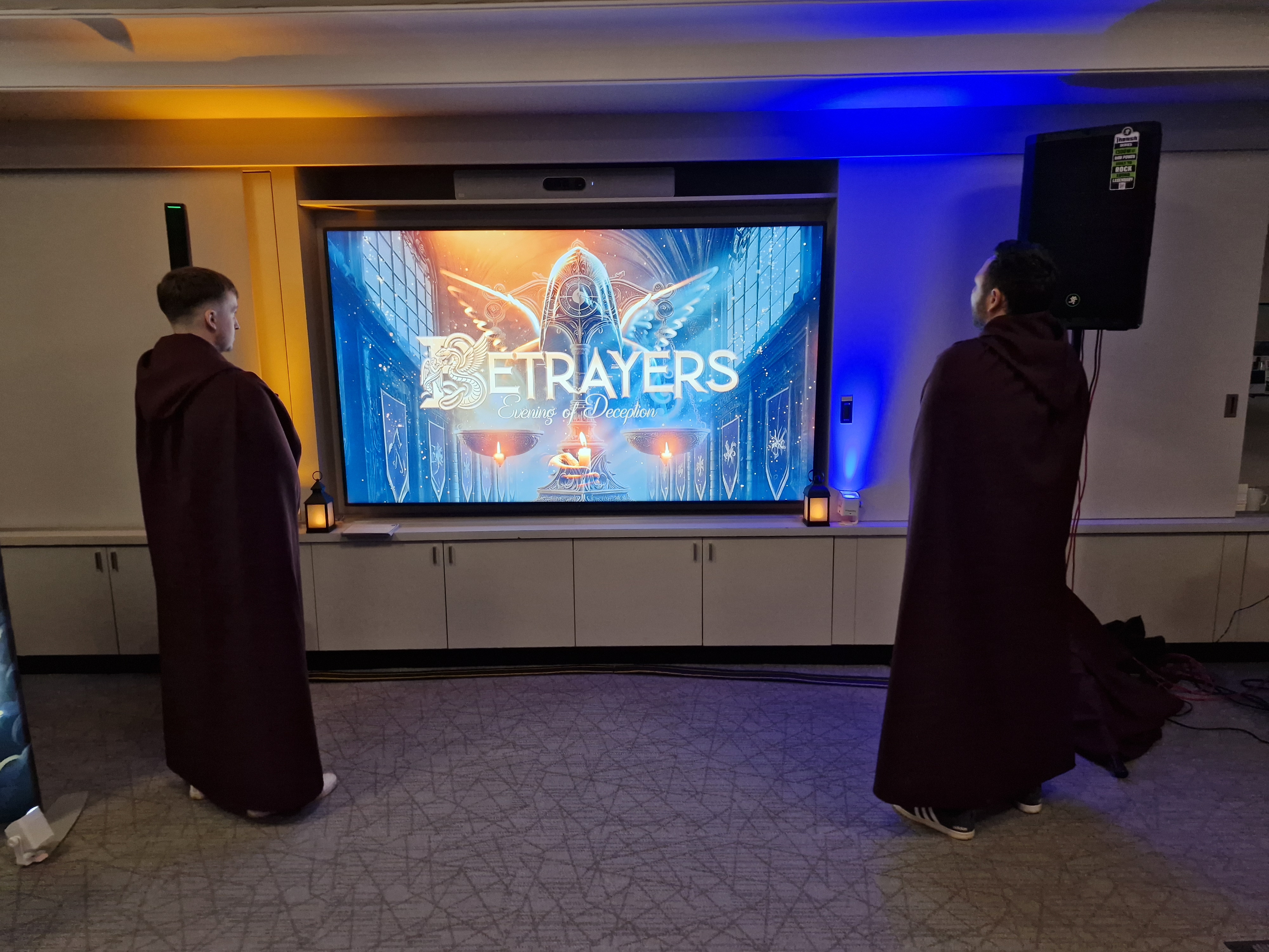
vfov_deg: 58.9
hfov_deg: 73.9
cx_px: 634
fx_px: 843
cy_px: 476
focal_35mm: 23
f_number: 1.8
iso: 640
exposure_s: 1/100
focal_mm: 5.54
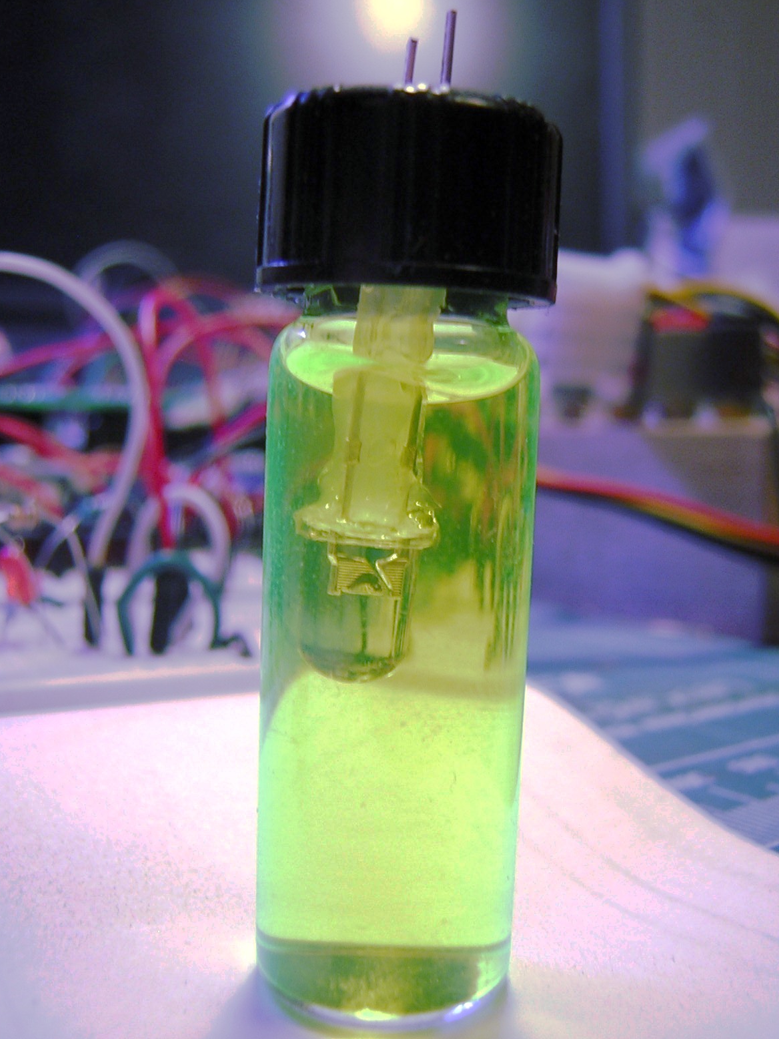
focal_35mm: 37
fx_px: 1110
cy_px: 521
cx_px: 390
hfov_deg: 38.7
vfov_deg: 50.1
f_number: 2.6
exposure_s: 1/9.9
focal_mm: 4.7
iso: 100
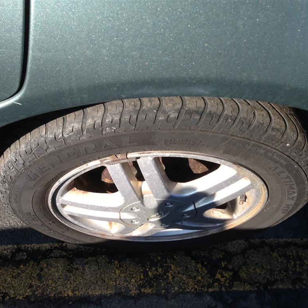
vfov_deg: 42.8
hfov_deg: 42.8
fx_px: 393
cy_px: 154
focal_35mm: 39
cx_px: 146
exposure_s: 1/502
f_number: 2.4
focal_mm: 4.13
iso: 50
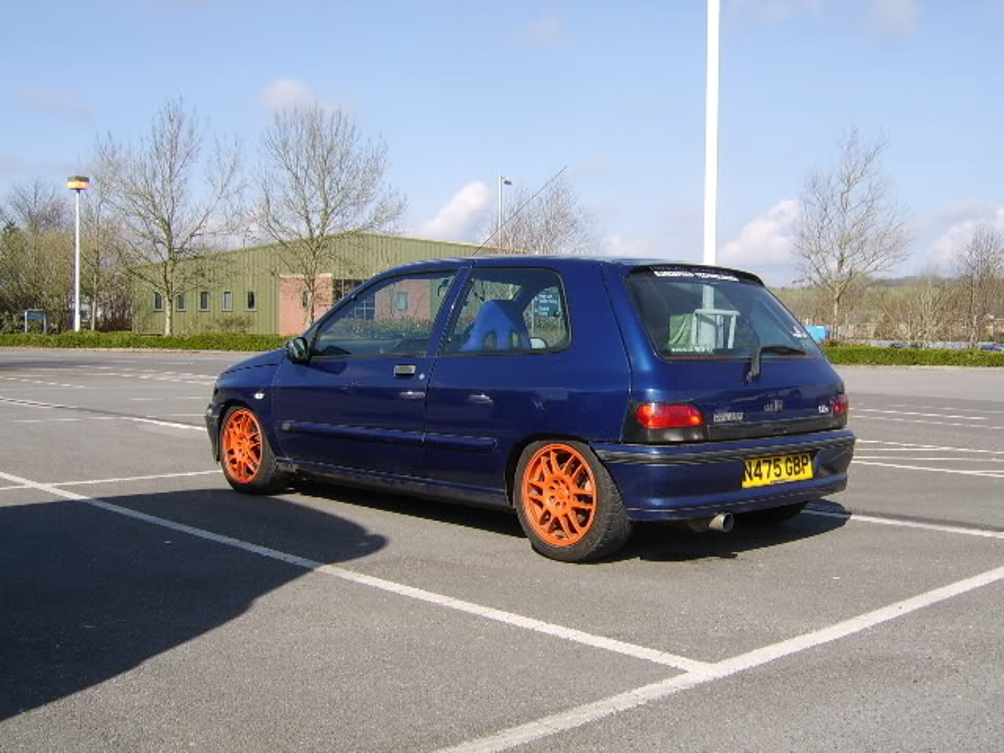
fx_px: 899
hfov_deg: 58.4
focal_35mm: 31
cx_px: 502
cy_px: 376
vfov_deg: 45.4
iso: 71
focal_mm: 8.13
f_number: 6.7
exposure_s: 1/229
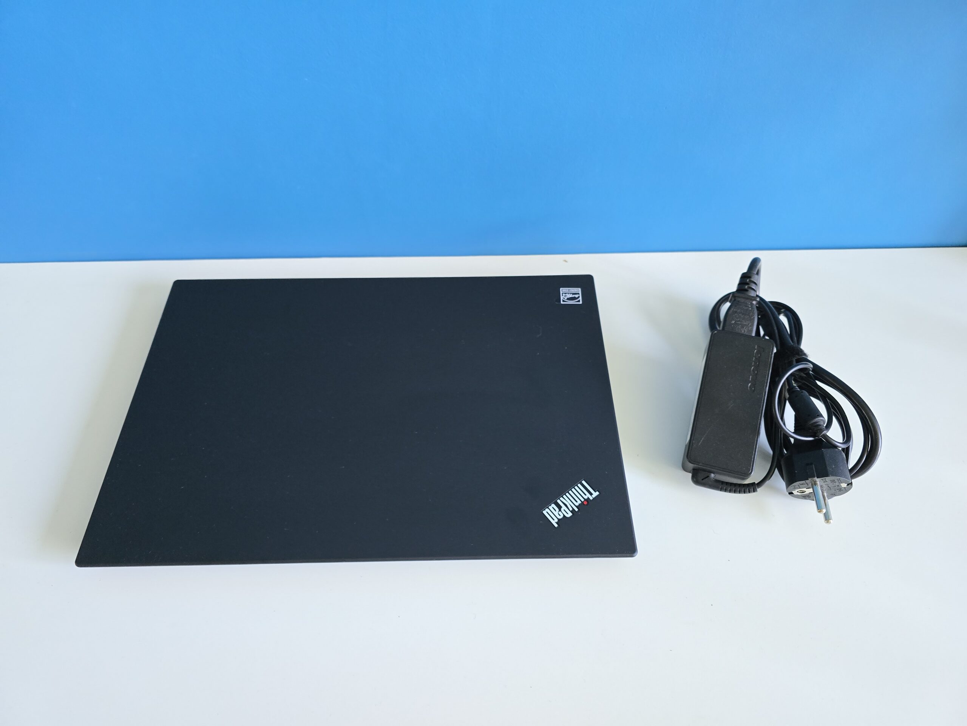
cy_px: 363
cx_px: 484
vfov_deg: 58.9
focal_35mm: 23
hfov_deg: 73.9
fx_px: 643
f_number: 1.7
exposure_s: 1/120
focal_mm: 6.3
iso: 800
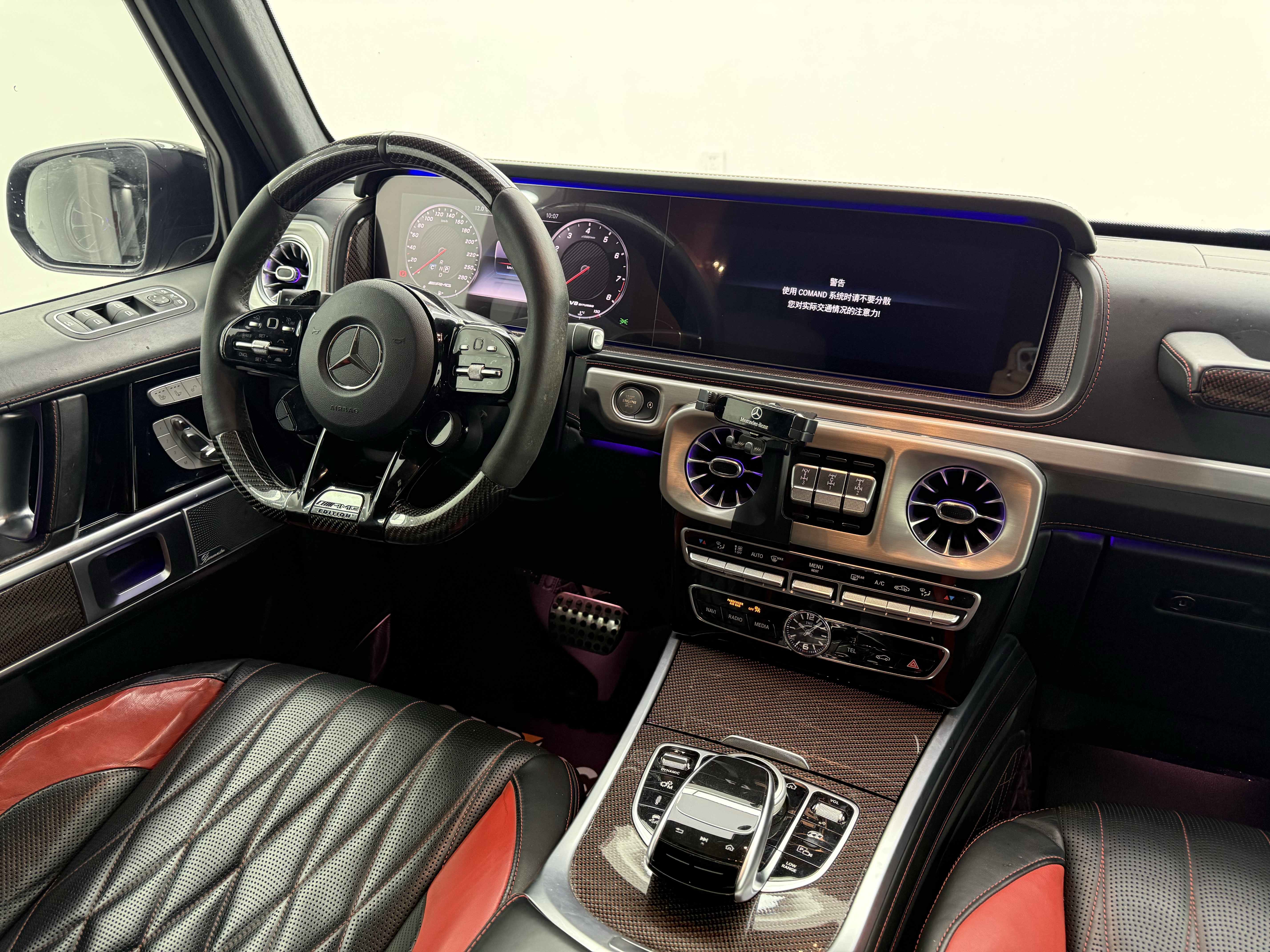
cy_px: 476
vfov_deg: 56.8
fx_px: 881
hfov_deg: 71.6
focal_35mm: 24
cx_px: 635
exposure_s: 1/100
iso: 400
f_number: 1.78
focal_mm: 6.76
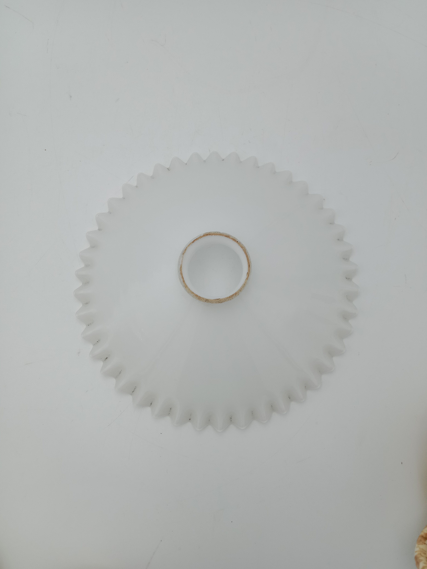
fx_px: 444
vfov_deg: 65.3
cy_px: 284
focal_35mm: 27
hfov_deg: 51.4
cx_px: 214
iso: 100
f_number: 2.2
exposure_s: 1/117
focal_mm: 3.65
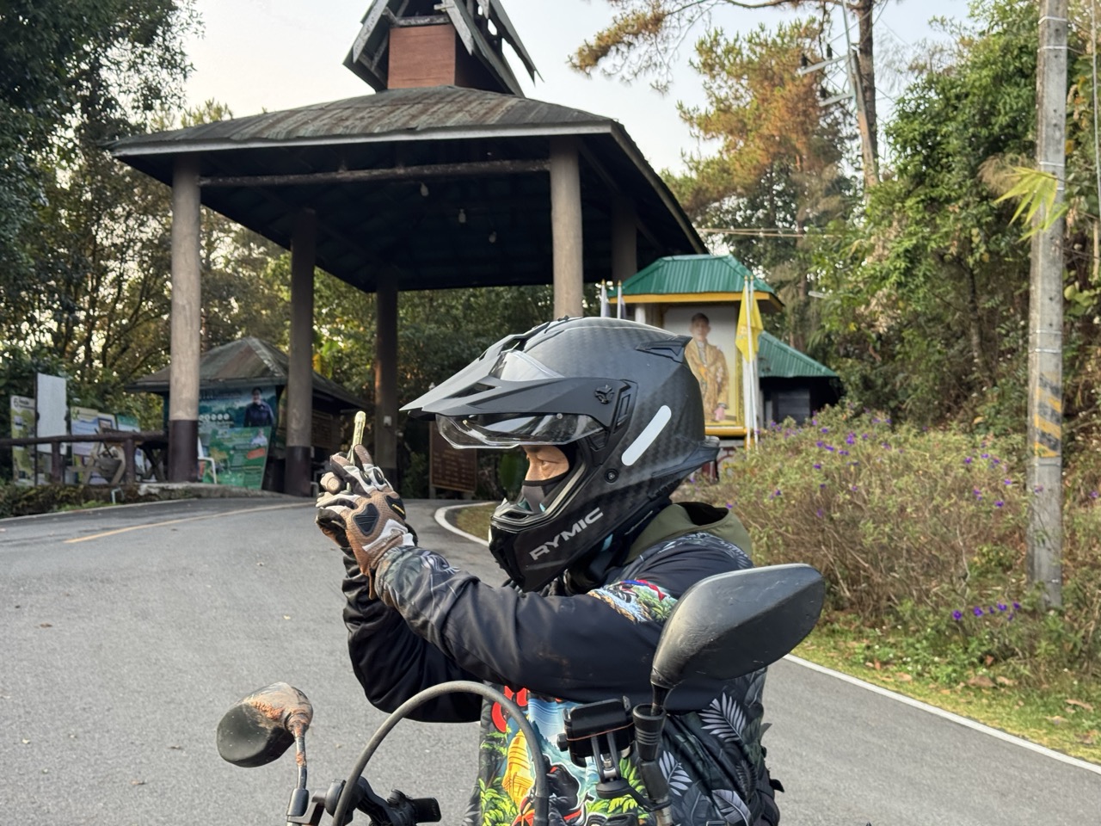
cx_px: 550
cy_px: 413
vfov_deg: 30.3
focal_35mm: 48
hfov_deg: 39.7
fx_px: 1527
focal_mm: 6.76
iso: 64
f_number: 1.78
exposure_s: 1/172
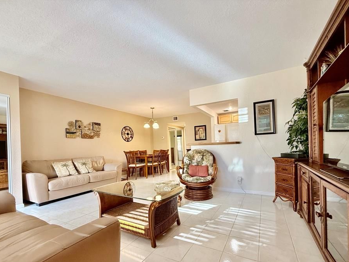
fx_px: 161
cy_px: 148
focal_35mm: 16
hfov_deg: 94.4
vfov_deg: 77.7
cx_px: 182
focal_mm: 2.22
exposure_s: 1/60
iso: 200
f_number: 2.2
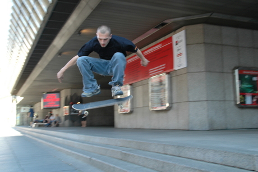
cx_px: 129
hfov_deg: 46.4
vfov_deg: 31.8
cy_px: 86
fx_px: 301
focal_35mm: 42
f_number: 4.2
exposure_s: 1/80
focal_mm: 28
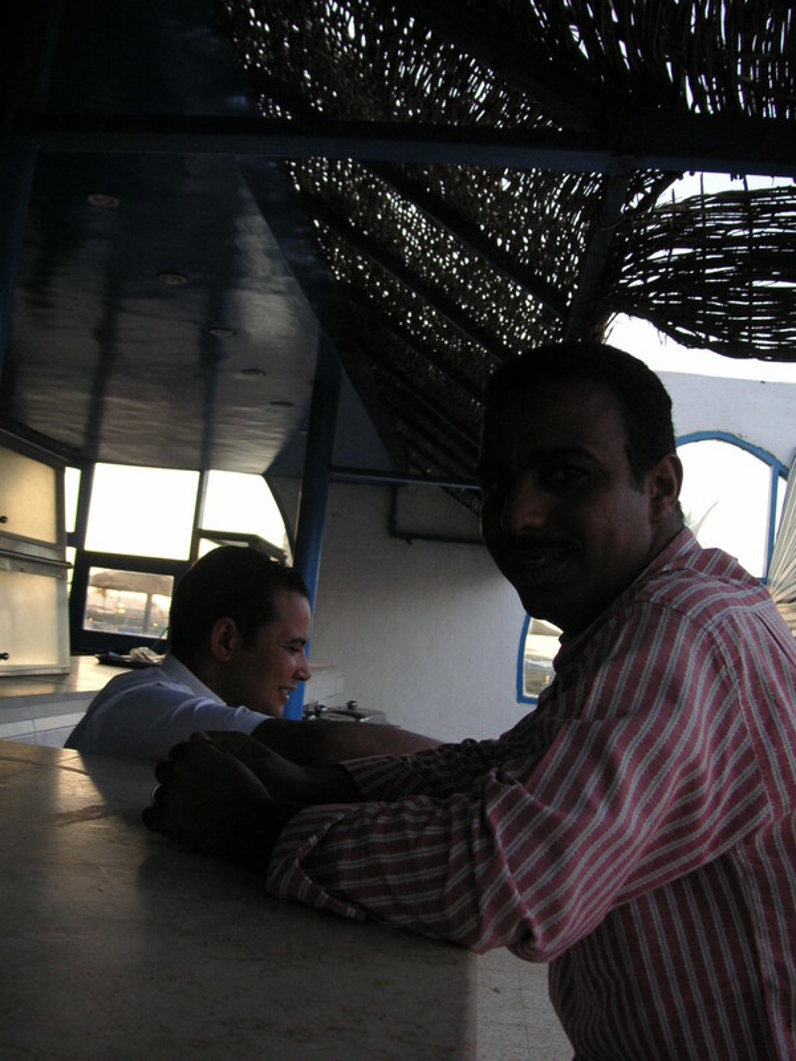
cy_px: 530
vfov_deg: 50.1
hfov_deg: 38.7
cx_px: 398
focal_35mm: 37
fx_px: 1134
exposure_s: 1/125
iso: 50
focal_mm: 6.1
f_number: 2.8
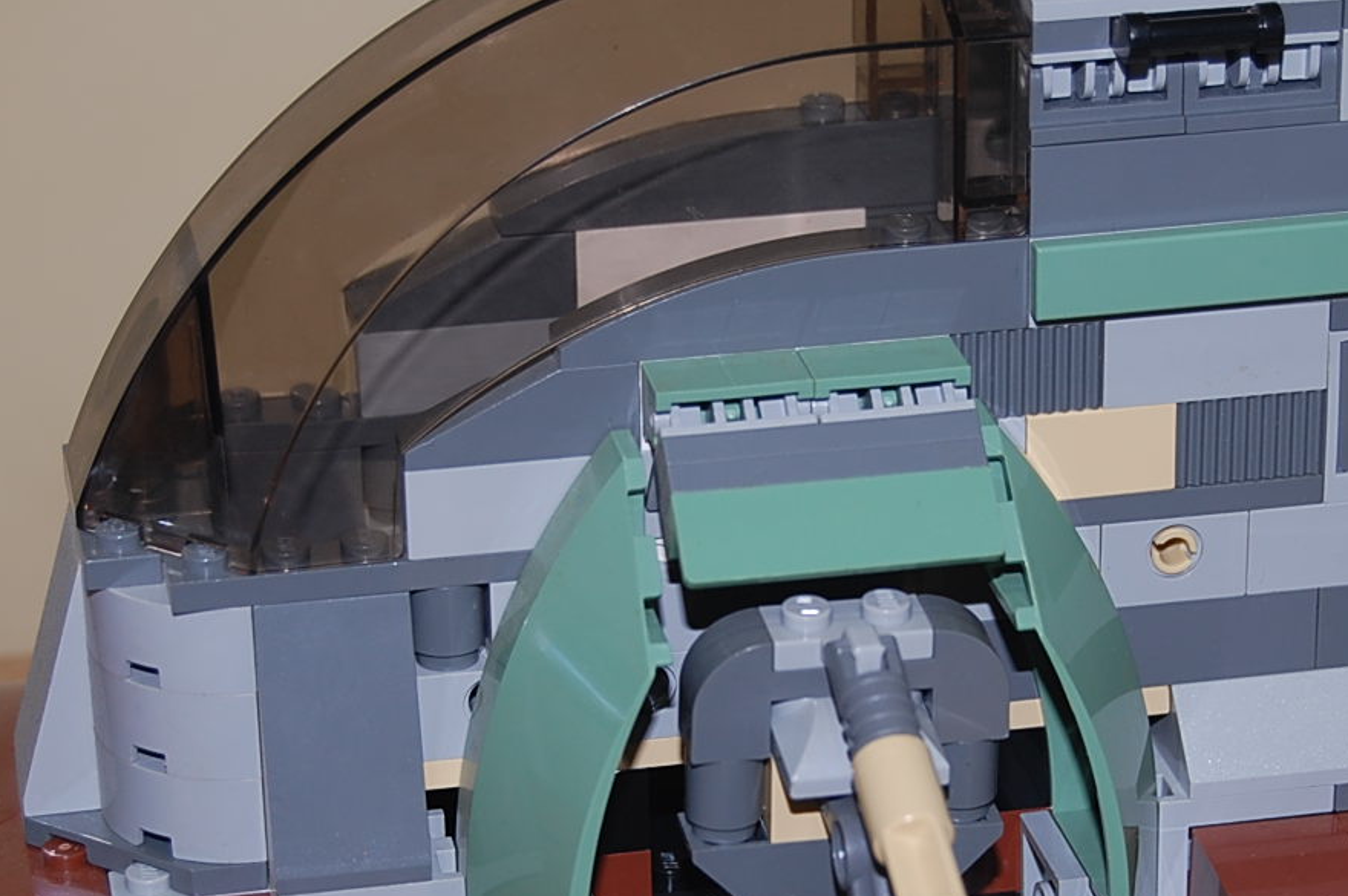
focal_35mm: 123
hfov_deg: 16.7
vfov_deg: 11.1
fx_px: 4601
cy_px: 642
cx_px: 731
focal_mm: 48
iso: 200
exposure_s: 1/5
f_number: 5.6
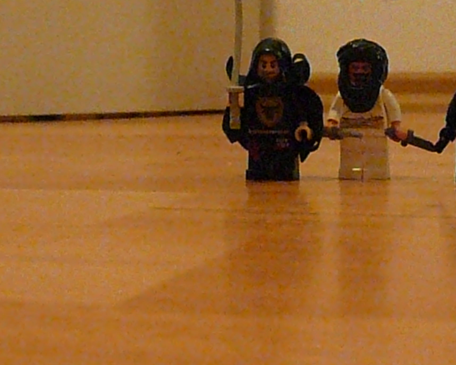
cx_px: 387
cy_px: 123
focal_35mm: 70
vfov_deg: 21.8
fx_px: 945
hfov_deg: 26.4
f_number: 3.9
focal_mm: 6.5
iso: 3200
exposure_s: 1/25
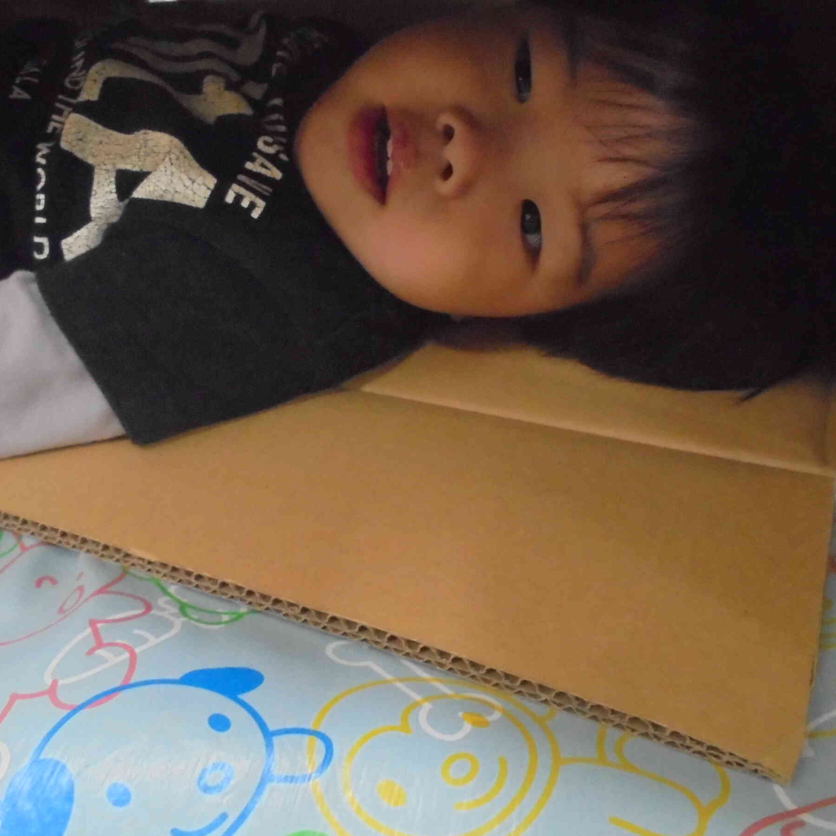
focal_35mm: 33
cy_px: 410
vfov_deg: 49.7
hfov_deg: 49.6
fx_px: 902
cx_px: 364
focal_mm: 4.6
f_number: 3.5
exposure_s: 1/100
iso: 800
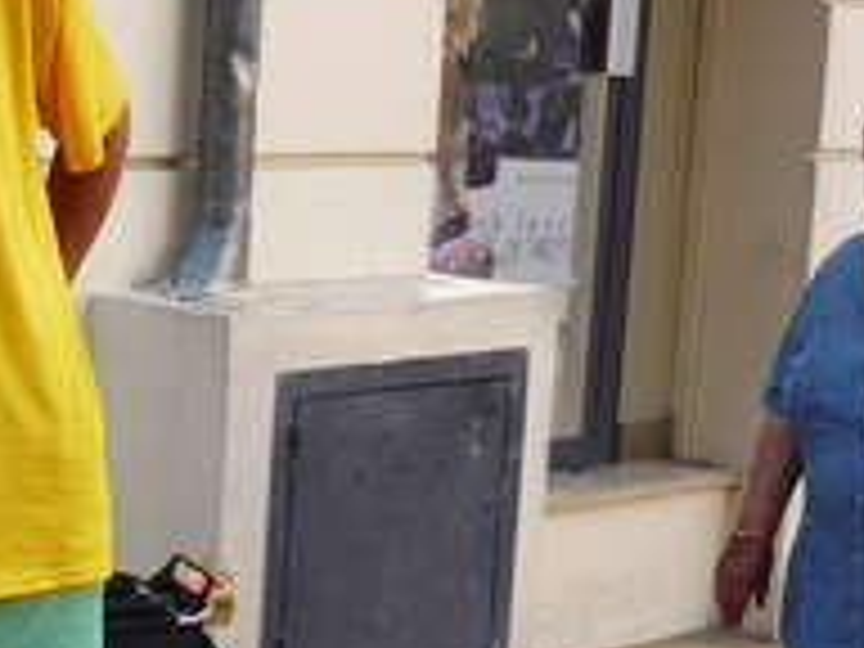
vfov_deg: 14.3
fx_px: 2571
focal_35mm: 103
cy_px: 464
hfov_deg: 18.2
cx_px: -140
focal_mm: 5.5
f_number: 2.8
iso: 80
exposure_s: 1/160
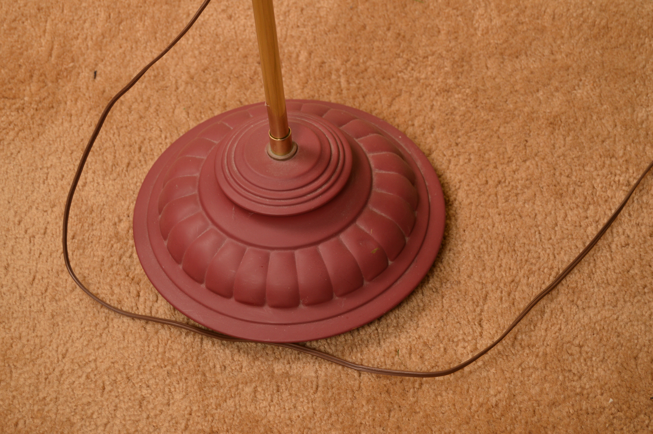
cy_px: 217
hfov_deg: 24.6
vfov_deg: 16.5
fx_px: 1495
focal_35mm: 82
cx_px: 326
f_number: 6.3
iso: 200
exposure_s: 1/160
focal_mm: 55
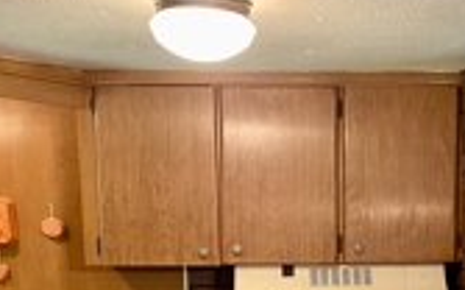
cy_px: 332
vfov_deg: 18.8
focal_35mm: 66
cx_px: 354
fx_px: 836
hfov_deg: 30.5
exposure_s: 1/40
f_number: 1.8
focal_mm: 4.25
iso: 400
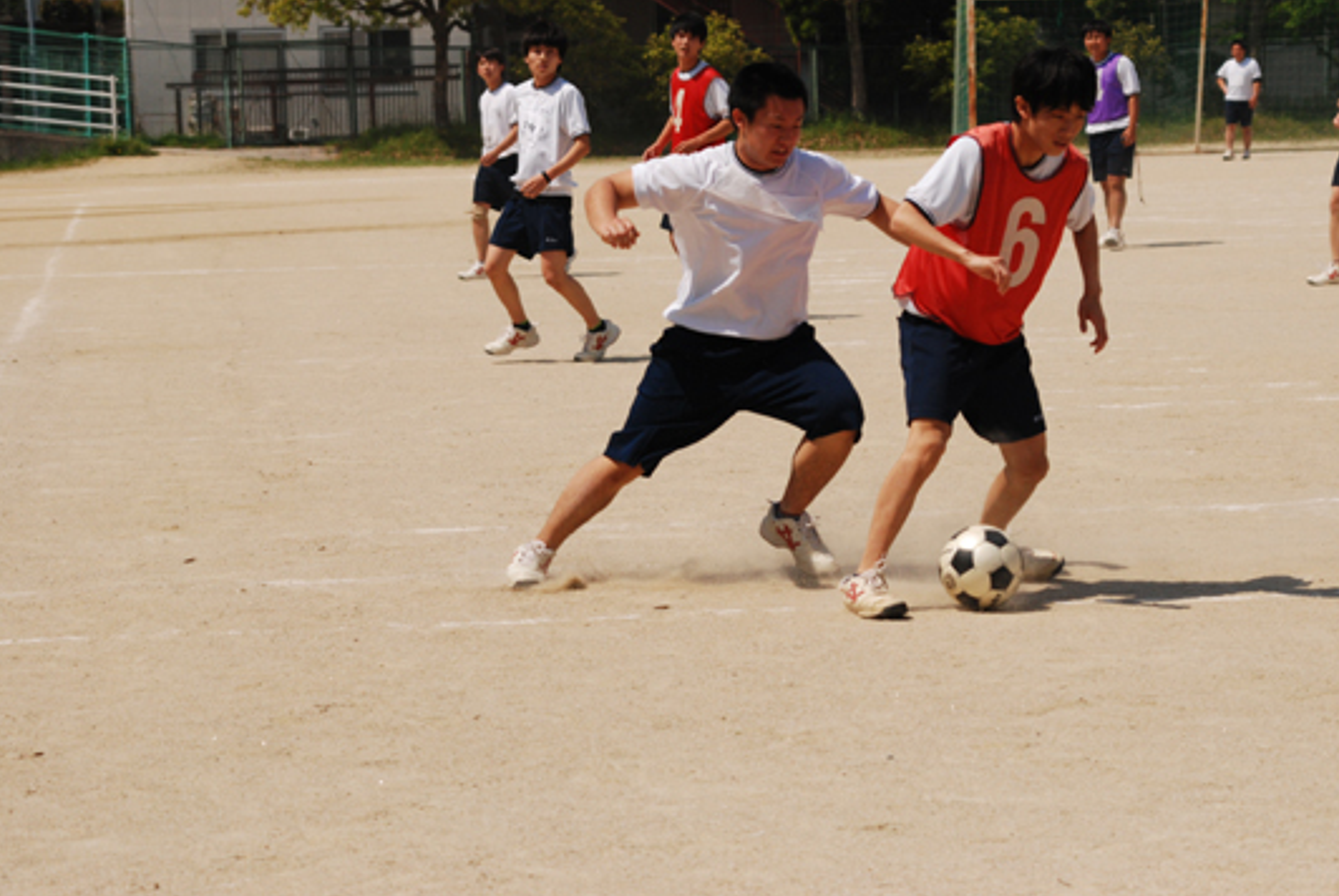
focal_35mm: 132
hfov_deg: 15.5
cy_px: 410
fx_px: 4915
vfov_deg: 10.4
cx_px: 735
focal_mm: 78
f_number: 5
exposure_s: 1/3200
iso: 400
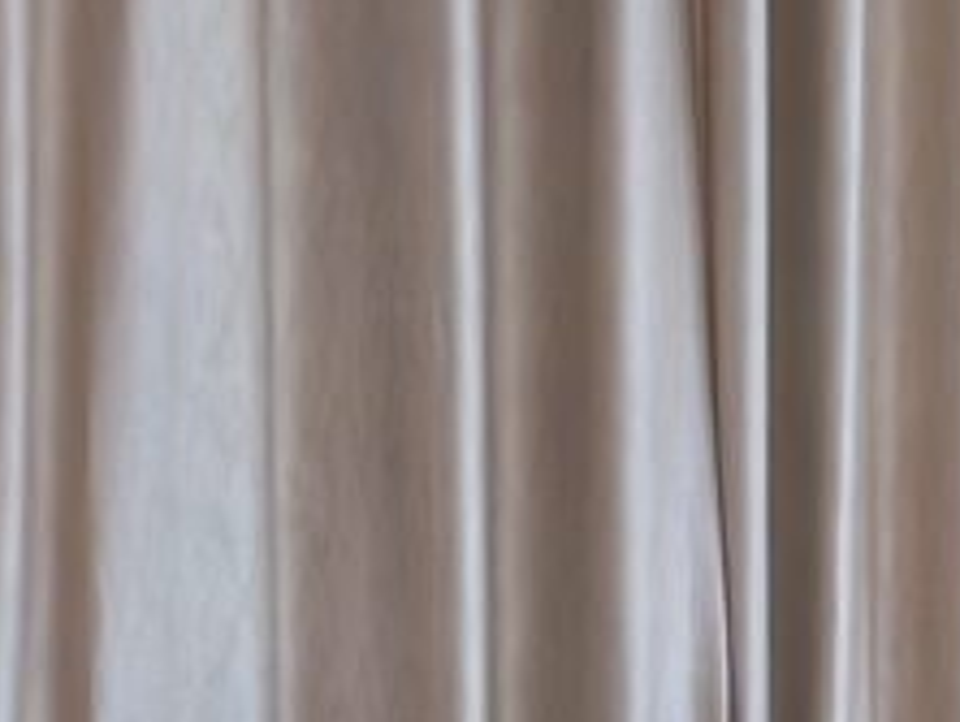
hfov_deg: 15.1
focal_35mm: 129
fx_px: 3581
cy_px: 1500
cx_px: 878
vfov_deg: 10.5
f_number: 2
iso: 320
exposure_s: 1/50
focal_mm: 5.75
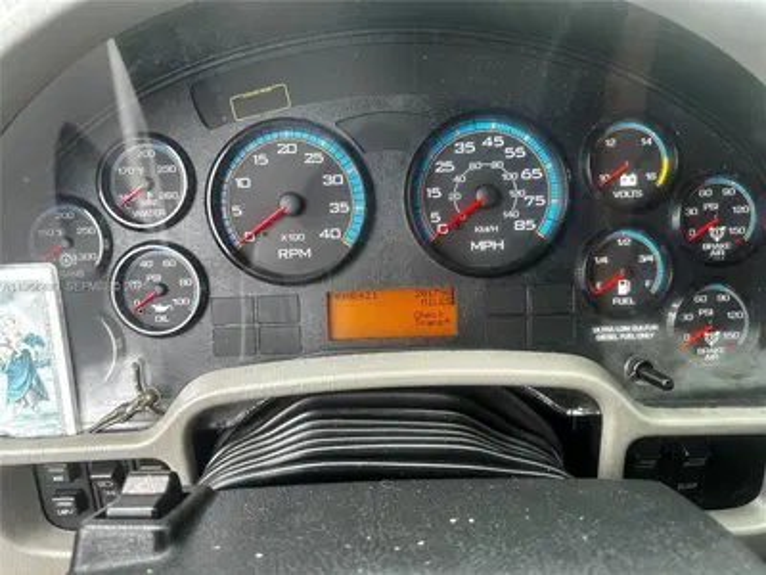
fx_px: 531
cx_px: 383
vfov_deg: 56.8
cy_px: 288
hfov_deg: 71.6
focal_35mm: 24
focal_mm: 6.86
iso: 64
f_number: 1.78
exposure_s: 1/121
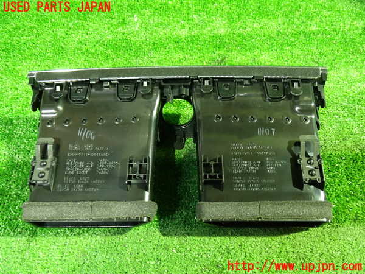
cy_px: 137
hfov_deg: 60.0
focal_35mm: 30
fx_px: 316
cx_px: 182
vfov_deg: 46.8
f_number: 2.3
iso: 800
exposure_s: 1/13
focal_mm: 5.4
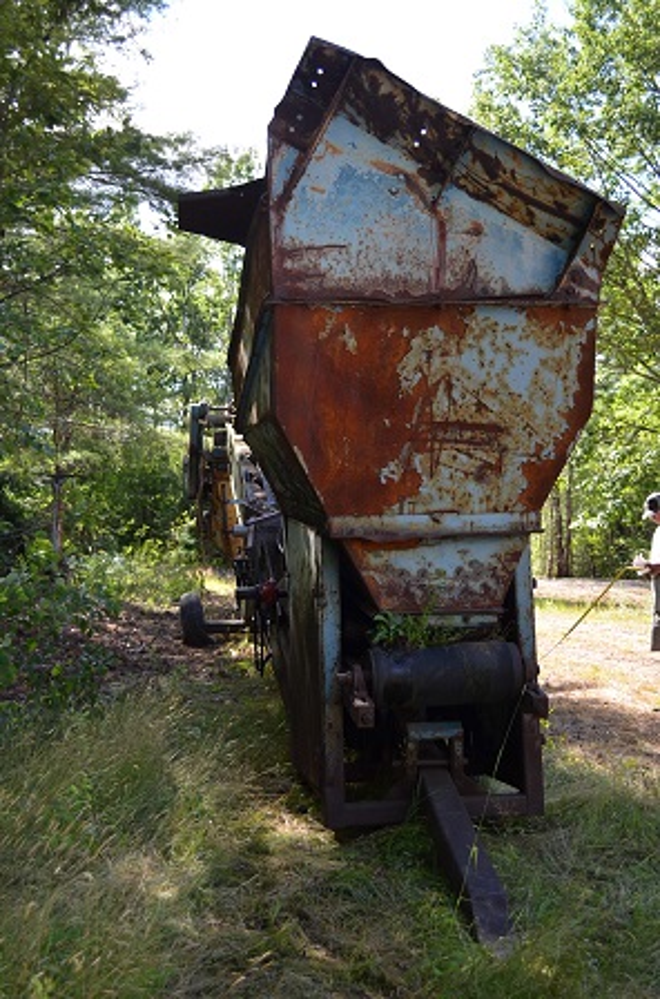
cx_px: 330
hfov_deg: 36.7
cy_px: 500
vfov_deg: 53.3
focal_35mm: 36
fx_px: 996
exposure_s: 1/200
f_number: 4
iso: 140
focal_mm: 24
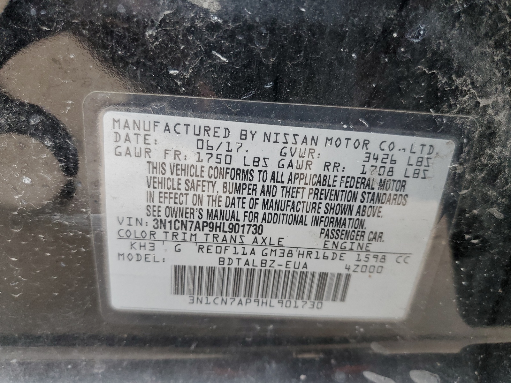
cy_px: 192
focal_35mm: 26
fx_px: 384
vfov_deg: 53.1
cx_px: 256
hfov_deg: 67.3
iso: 84
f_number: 1.5
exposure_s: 1/120
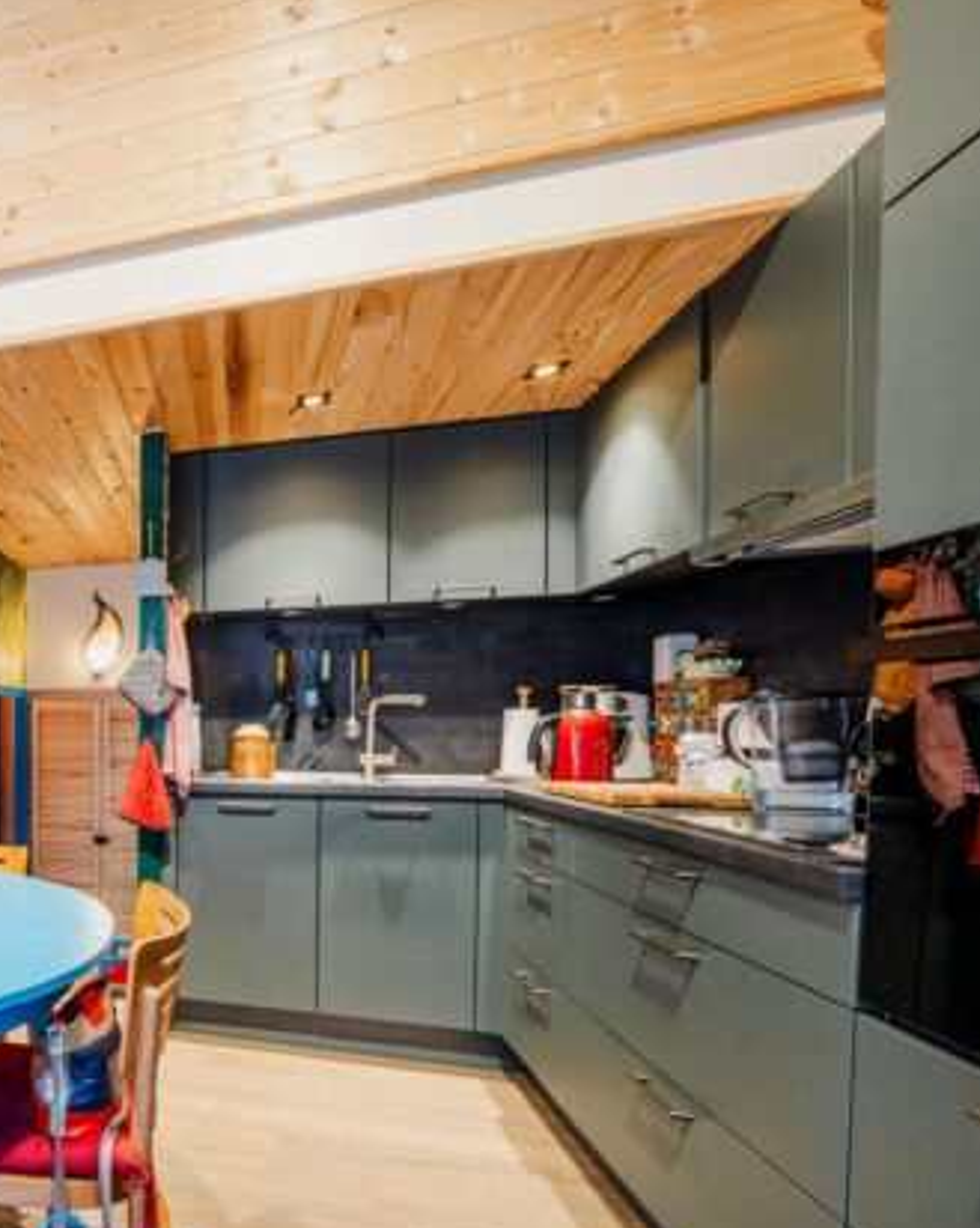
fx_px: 762
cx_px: -21
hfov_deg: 51.1
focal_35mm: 21
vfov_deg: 76.7
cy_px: 745
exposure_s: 1/5
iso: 500
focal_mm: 12
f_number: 7.1
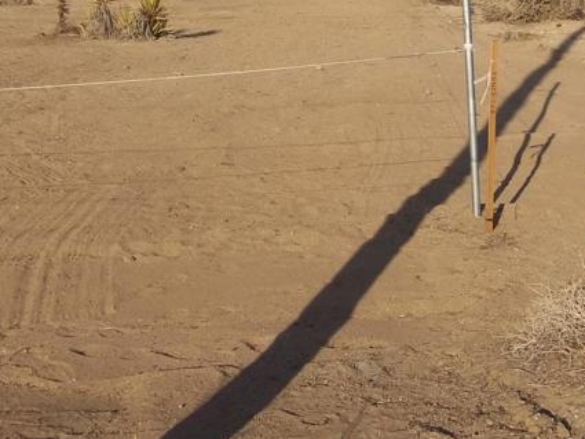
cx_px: 341
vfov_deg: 21.7
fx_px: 1099
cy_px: -10
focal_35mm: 65
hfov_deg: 29.8
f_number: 8.9
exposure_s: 1/320
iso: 80
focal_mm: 4.9
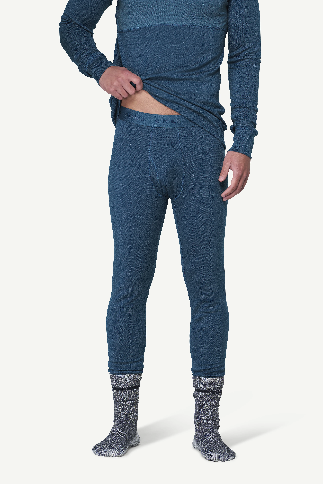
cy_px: 242
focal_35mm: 115
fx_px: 1548
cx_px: 162
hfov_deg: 11.9
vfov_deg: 17.8
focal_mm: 115
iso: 100
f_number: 5.6
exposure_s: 1/50
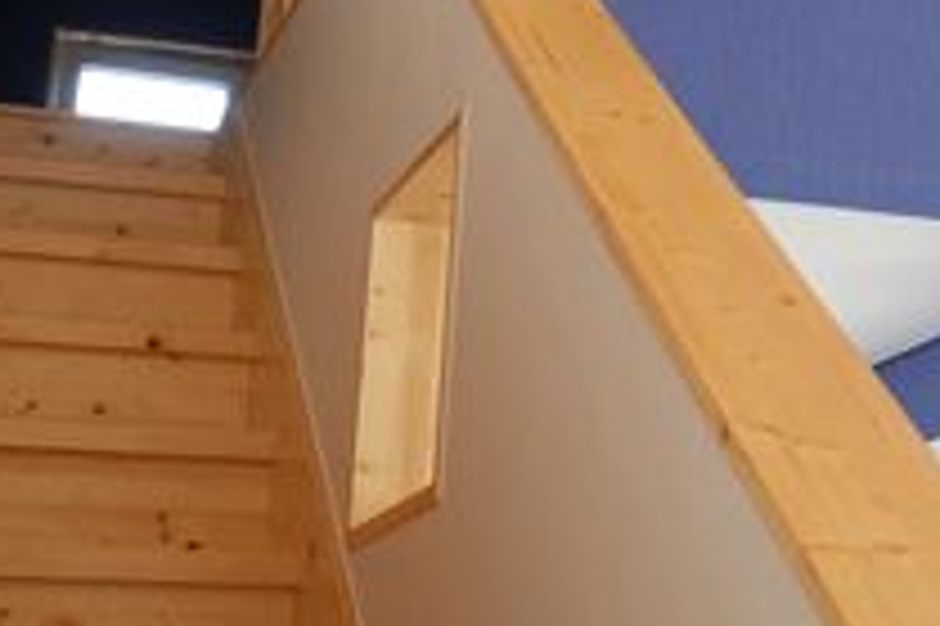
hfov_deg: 22.4
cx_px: 967
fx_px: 2270
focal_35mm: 87
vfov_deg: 15.2
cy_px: -92
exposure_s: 1/40
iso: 640
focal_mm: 18.3
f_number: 5
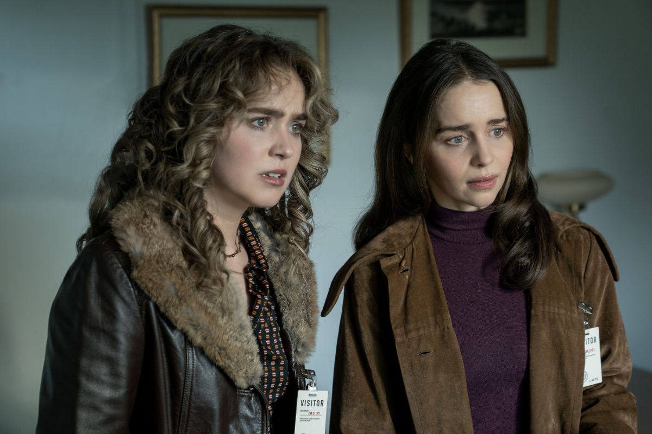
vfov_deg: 19.5
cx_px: 326
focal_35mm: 70
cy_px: 217
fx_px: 1268
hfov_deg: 28.8
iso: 2000
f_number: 3.5
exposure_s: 1/160
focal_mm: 70
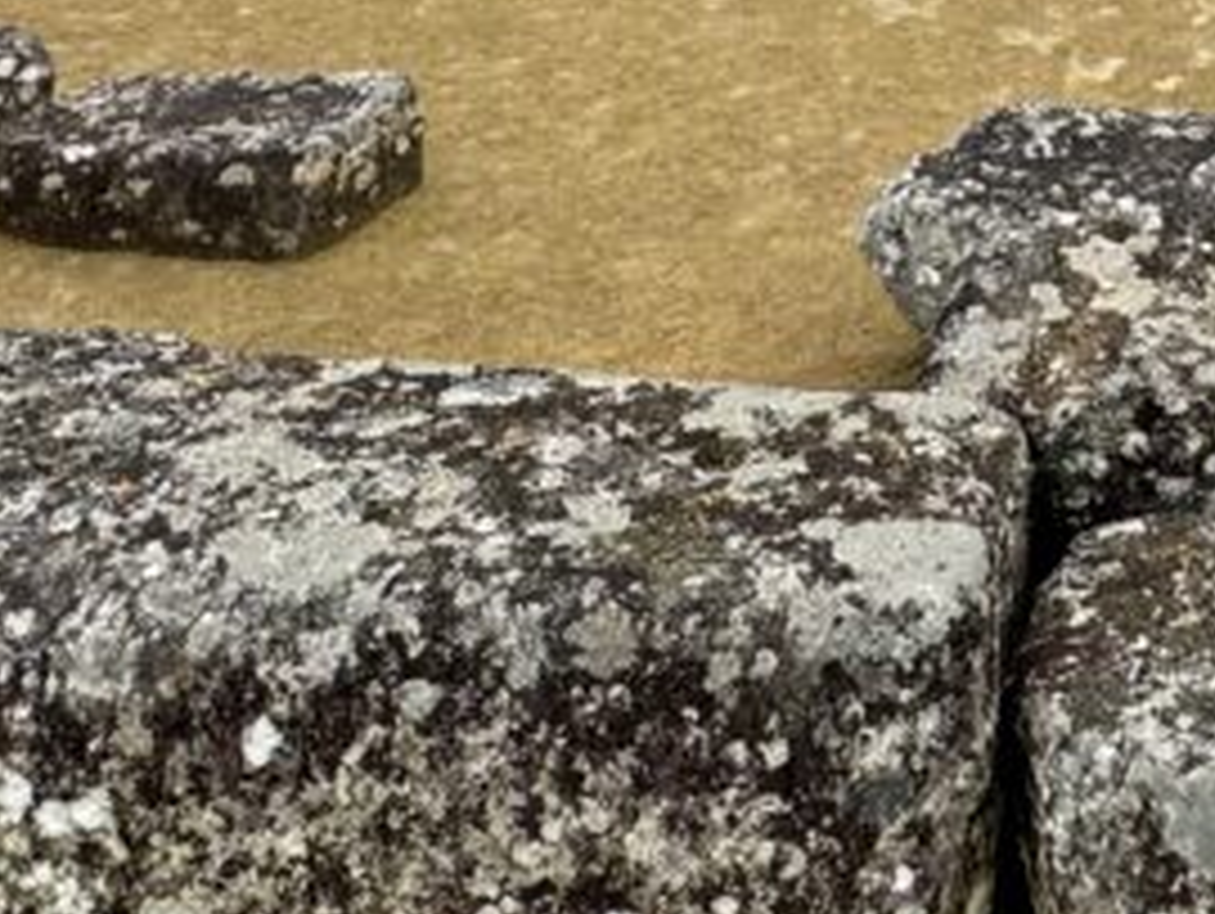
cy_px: -464
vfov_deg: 22.5
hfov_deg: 32.6
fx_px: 1862
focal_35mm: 53
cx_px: 1269
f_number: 2.2
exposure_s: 1/720
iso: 50
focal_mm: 2.22
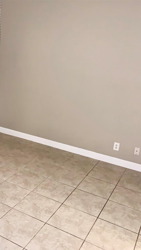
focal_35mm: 38
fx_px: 253
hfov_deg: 30.6
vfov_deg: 52.8
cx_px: 32
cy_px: 126
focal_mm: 4.25
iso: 200
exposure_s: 1/6
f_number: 1.8
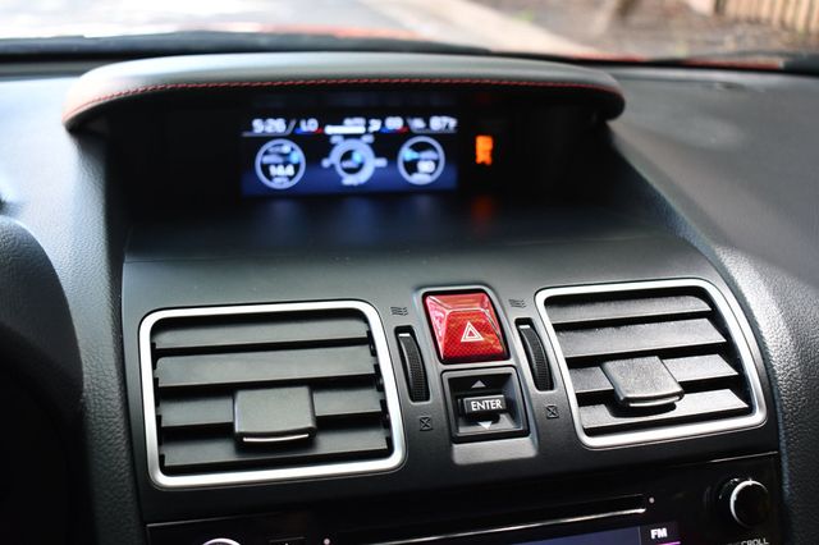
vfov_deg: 33.4
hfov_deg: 48.5
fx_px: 909
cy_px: 272
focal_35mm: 40
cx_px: 410
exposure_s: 1/125
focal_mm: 27
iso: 900
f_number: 4
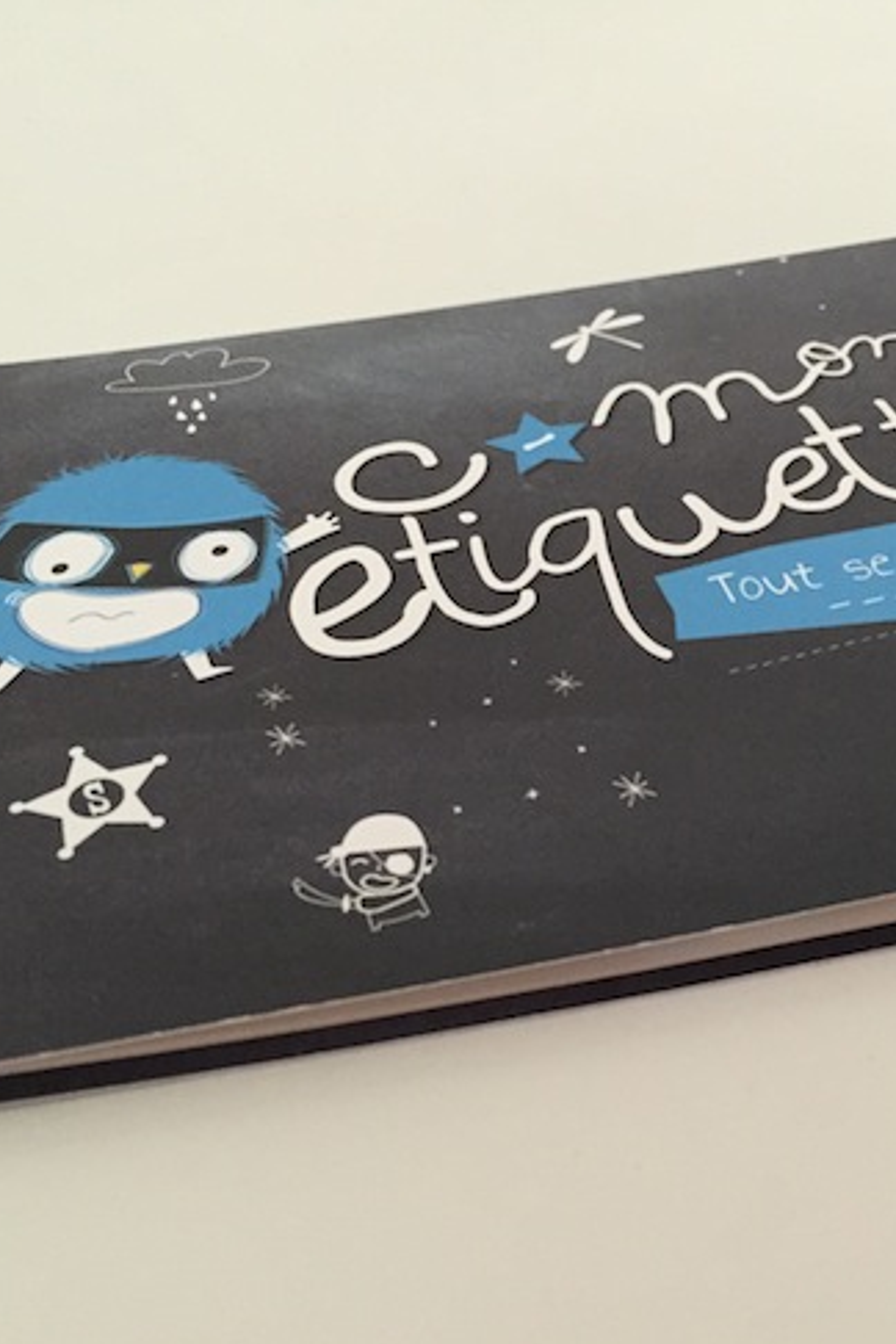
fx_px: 1531
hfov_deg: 32.3
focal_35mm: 41
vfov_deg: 47.4
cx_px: 603
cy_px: 682
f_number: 2.2
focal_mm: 4.15
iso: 400
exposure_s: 1/15
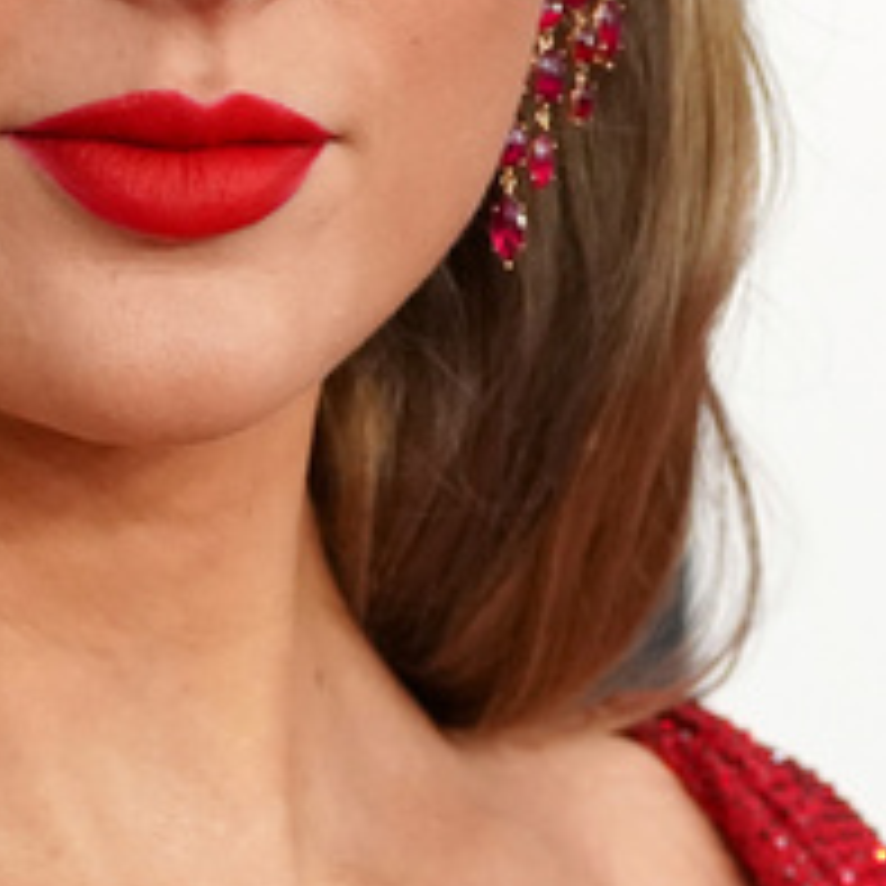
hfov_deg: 2.9
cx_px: 81
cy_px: 146
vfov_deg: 2.9
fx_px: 17519
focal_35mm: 605
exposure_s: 1/640
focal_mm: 137
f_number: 5.6
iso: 4000
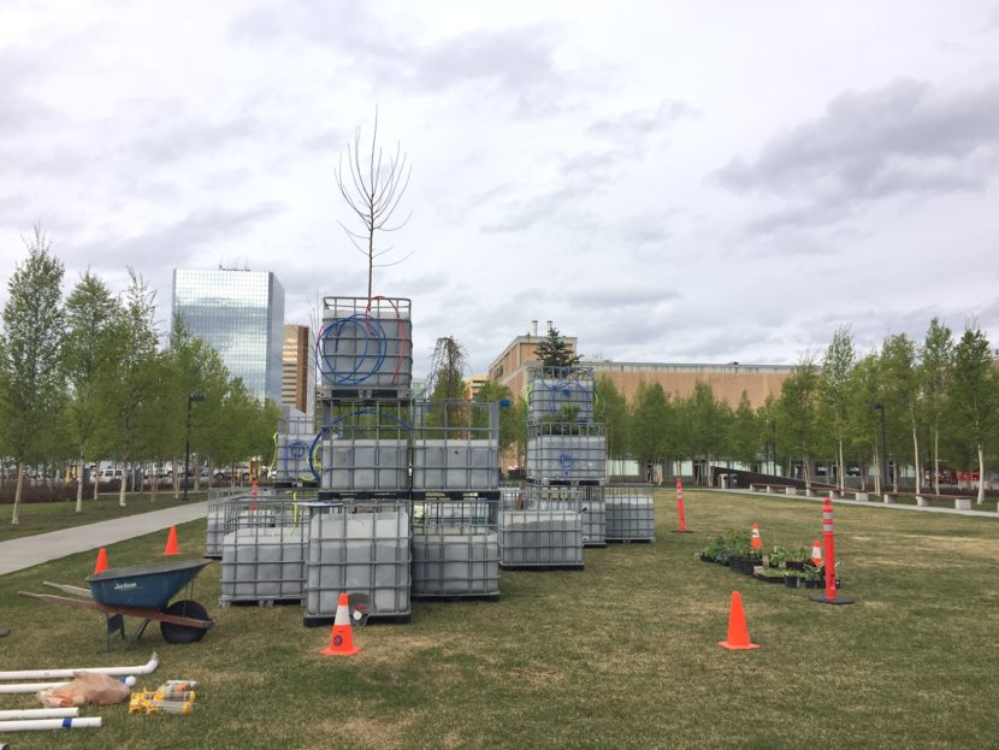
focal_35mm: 29
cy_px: 375
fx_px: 837
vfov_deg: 48.3
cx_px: 500
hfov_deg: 61.6
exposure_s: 1/860
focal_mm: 4.15
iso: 32
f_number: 2.2
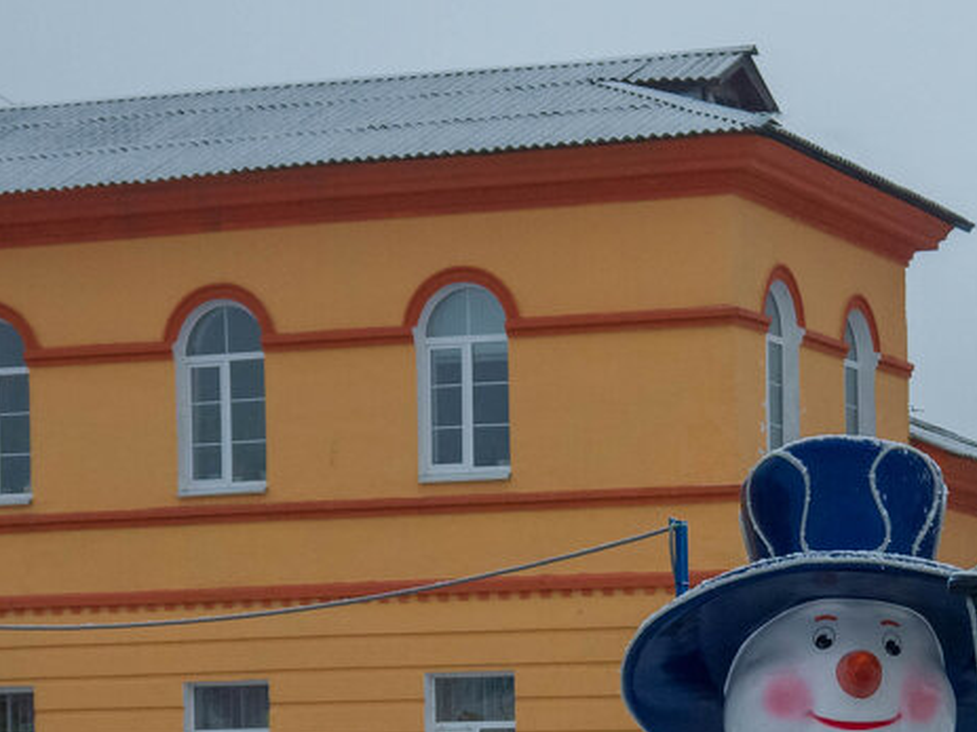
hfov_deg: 13.7
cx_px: 903
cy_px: 691
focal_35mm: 143
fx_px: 4035
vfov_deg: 10.3
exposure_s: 1/80
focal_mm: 31
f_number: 5.6
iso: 250
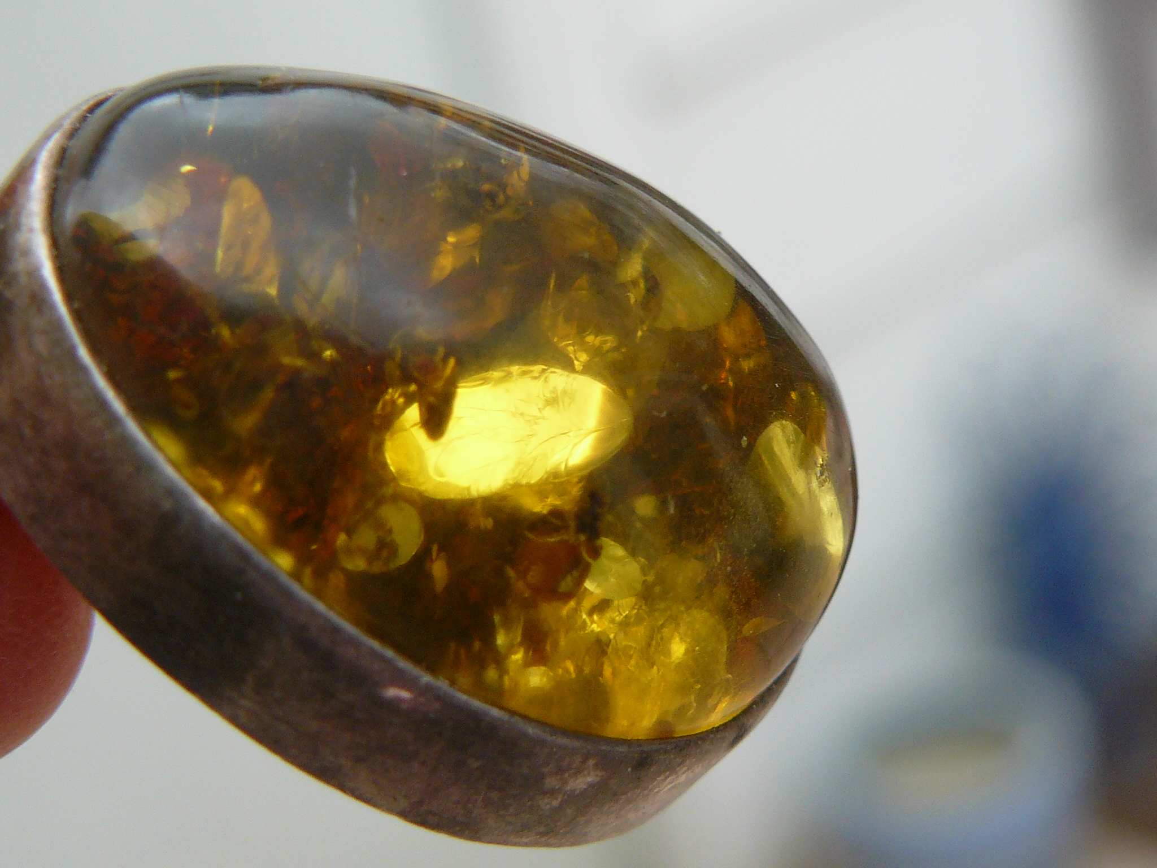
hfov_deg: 22.0
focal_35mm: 89
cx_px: 578
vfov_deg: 16.6
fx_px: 2975
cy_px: 434
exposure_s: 1/100
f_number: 3.2
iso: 100
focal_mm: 9.9
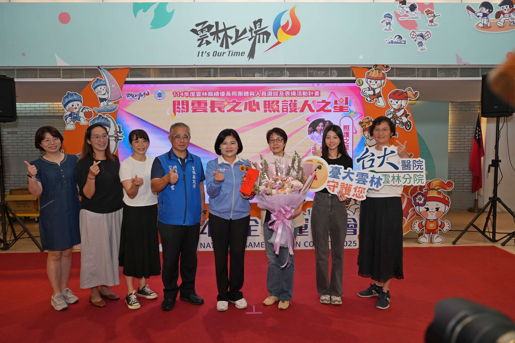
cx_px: 258
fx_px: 358
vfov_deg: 51.3
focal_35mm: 25
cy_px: 172
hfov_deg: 71.5
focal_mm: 25
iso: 800
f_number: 4
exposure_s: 1/125
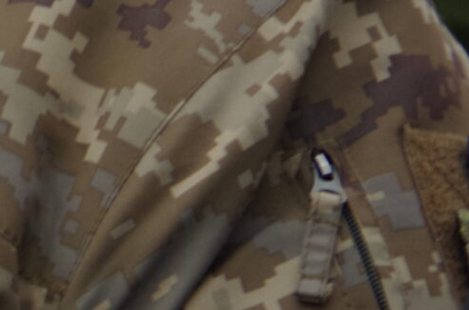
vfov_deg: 1.3
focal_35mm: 1053
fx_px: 13687
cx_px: -689
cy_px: 626
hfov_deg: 2.0
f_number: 5.6
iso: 400
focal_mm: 135
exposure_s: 1/50
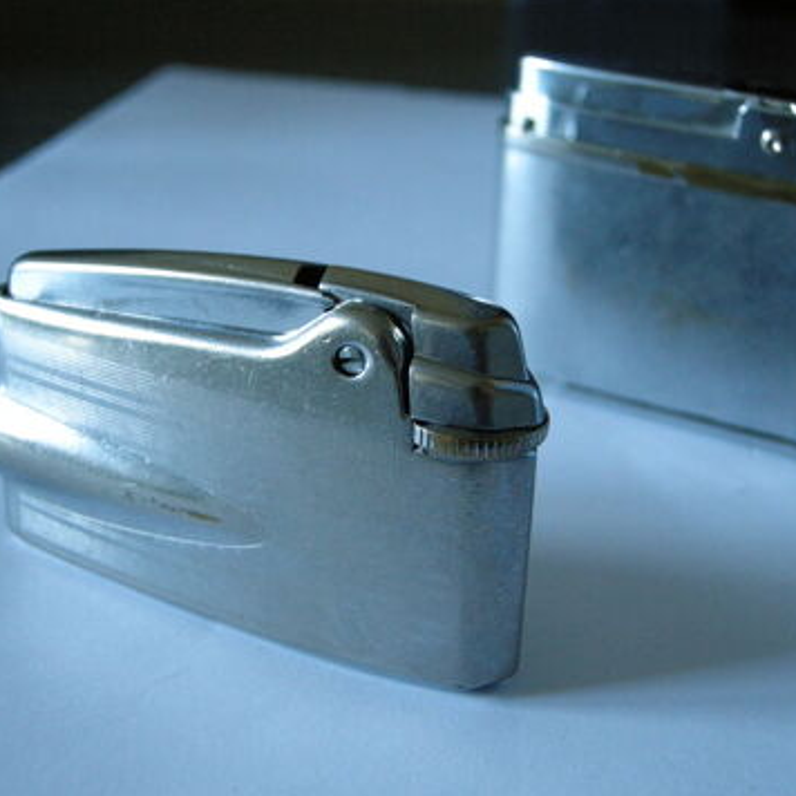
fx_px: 1457
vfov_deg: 30.6
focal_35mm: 56
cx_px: 458
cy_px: 398
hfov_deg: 30.5
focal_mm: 10.1
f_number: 3.1
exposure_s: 1/53
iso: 400
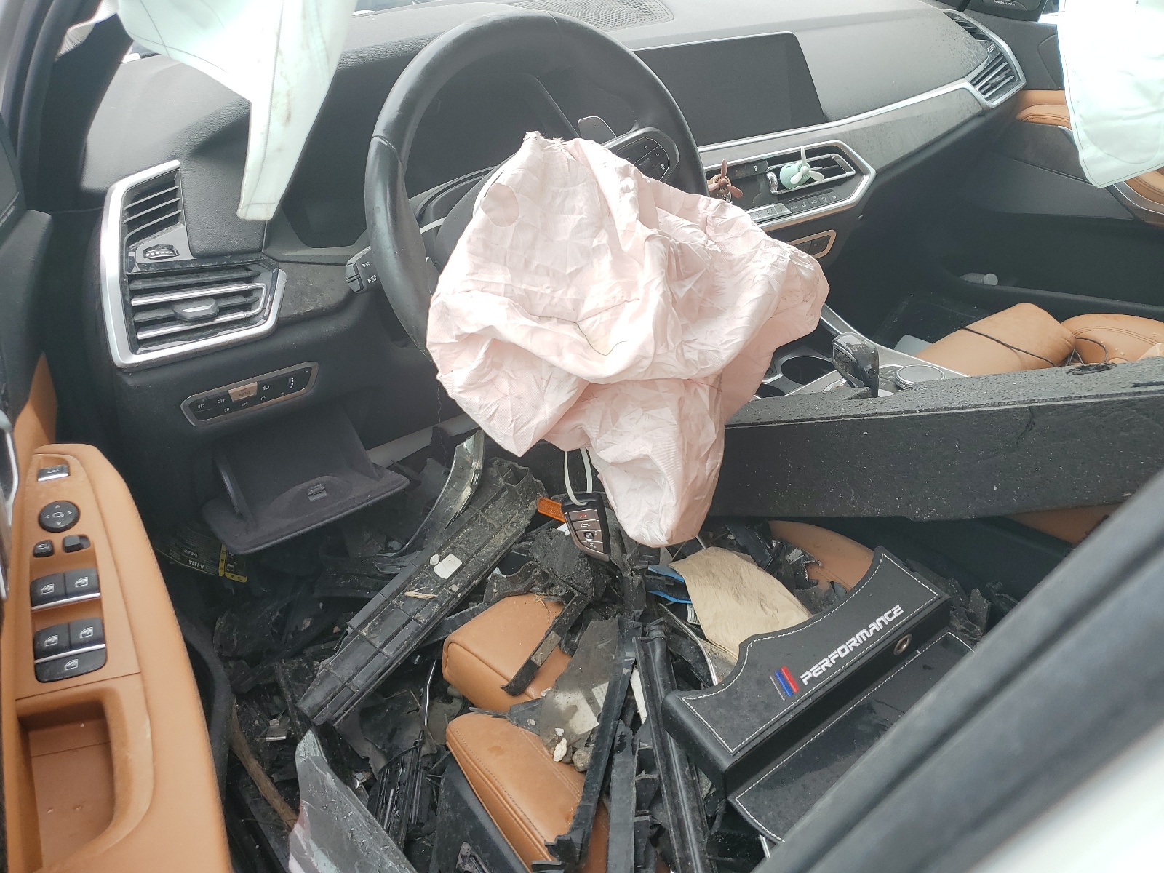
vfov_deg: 53.1
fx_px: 874
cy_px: 436
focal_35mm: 26
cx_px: 582
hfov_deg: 67.3
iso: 50
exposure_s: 1/323
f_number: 1.5
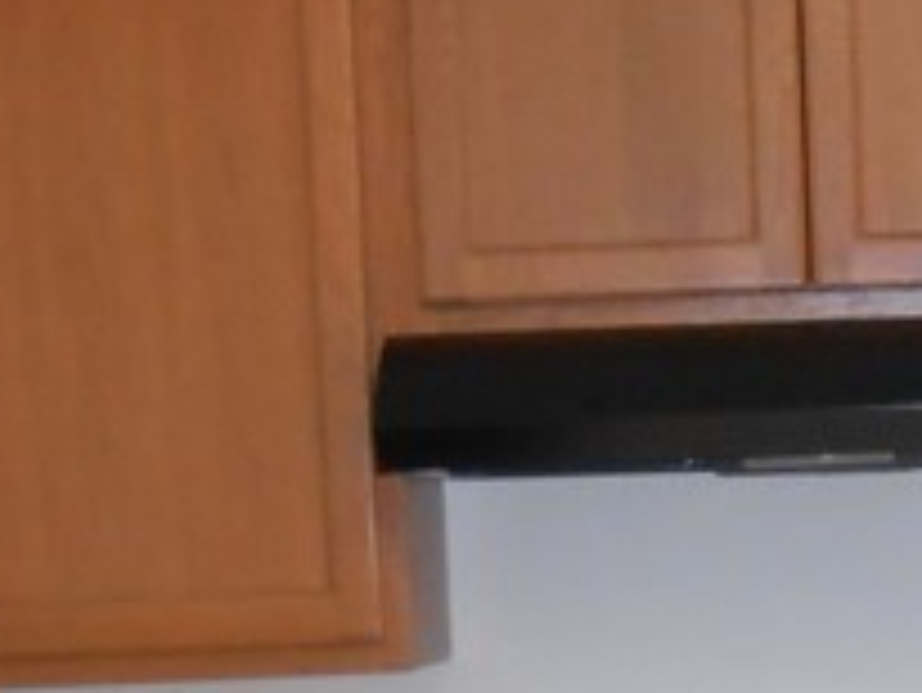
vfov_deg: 11.1
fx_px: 3465
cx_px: 940
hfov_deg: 14.9
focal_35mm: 130
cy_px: 963
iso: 250
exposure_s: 1/25
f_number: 3.5
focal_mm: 4.6
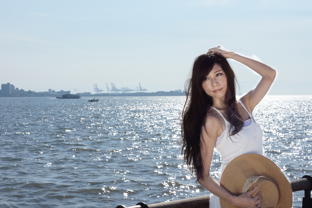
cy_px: 104
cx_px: 156
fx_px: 650
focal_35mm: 75
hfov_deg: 27.0
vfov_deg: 18.2
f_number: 11
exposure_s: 1/1250
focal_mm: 50
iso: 320
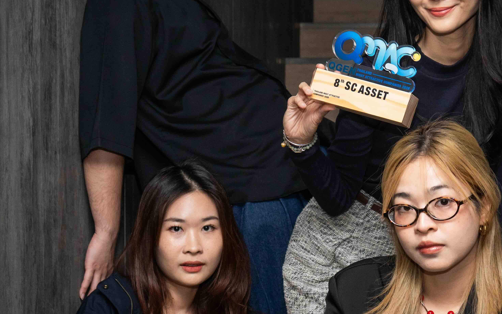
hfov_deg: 22.4
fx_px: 1245
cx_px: 415
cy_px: 148
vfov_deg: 14.4
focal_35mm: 91
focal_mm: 44
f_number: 5
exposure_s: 1/160
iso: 1600
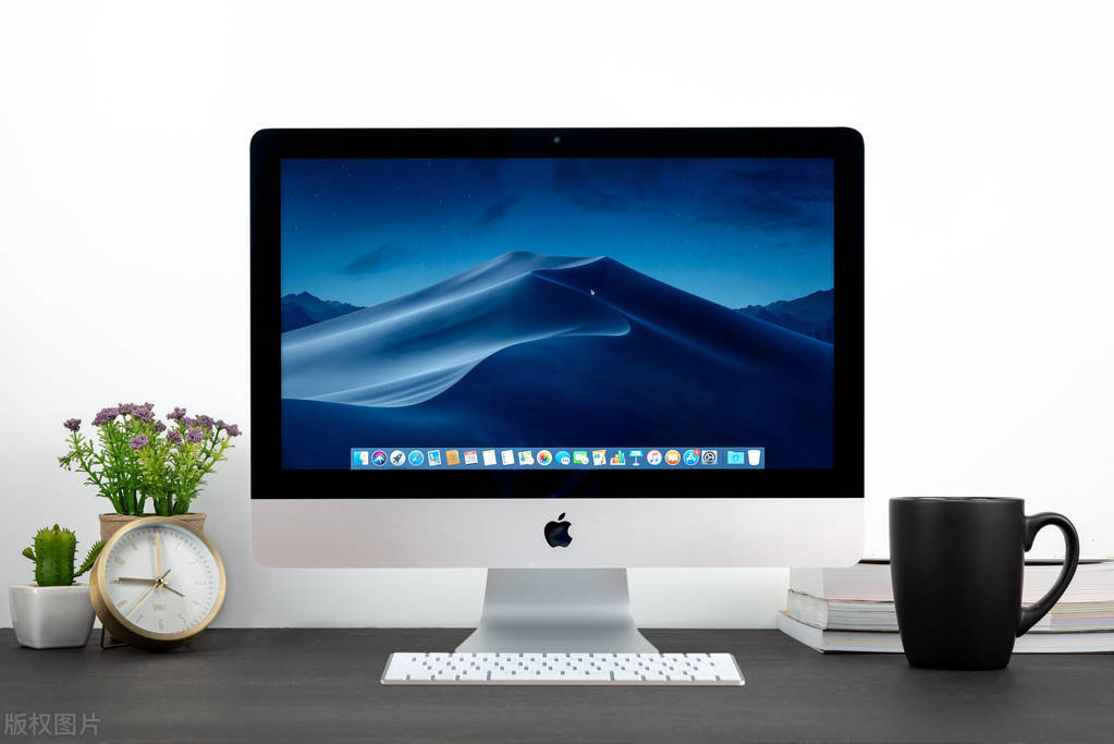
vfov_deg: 22.6
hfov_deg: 33.4
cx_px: 557
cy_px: 372
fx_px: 1857
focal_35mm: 60
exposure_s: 1/6
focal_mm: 60
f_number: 10
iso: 100
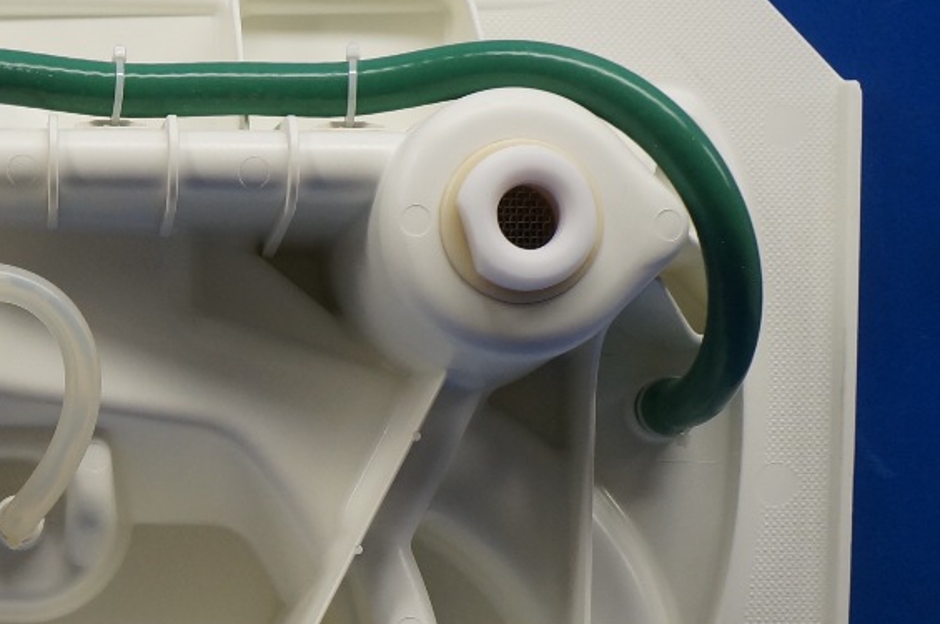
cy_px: 678
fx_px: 2216
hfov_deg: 22.9
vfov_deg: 15.6
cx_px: -20
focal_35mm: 85
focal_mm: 20
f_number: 5.6
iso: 400
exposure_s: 1/125
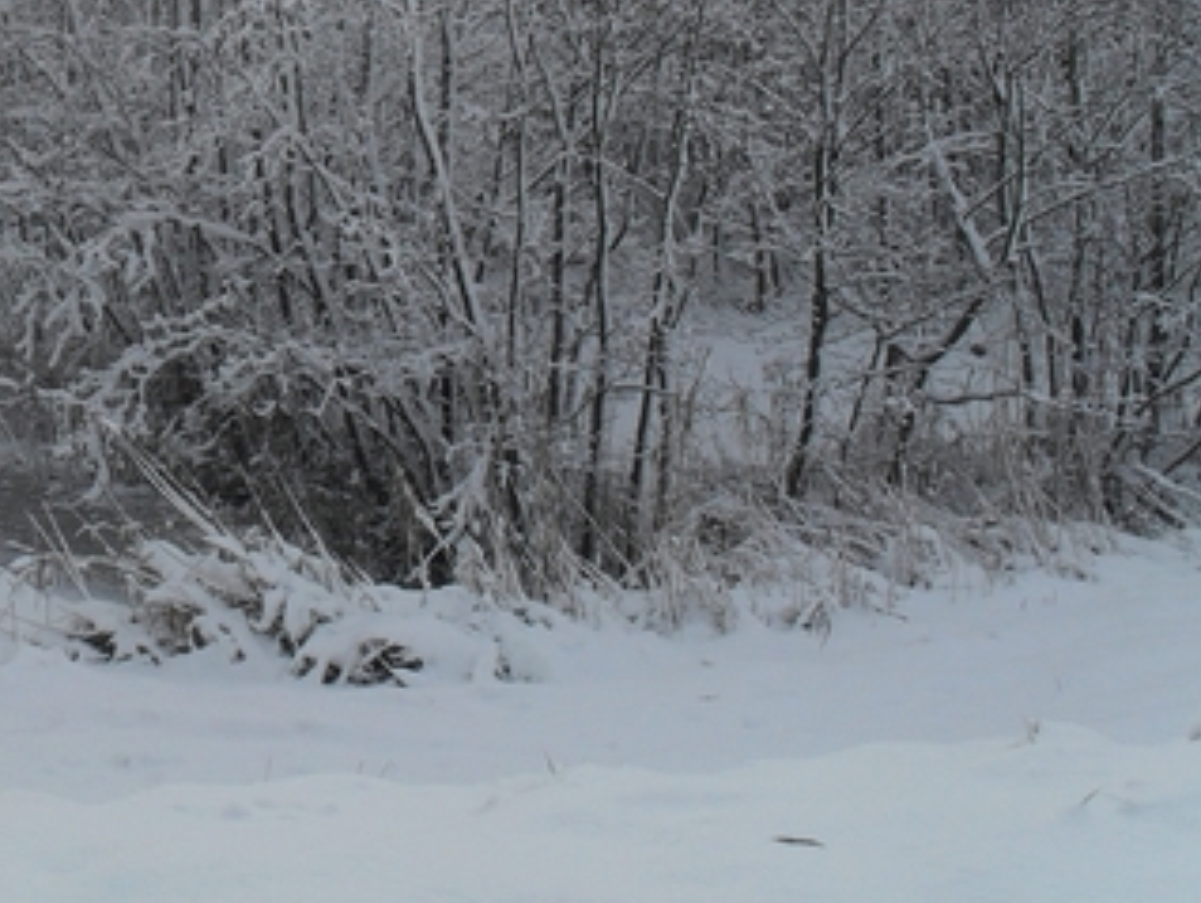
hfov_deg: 28.4
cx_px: 144
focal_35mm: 66
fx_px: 2292
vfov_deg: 22.0
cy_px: 166
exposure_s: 1/250
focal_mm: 6.3
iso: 100
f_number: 8.4
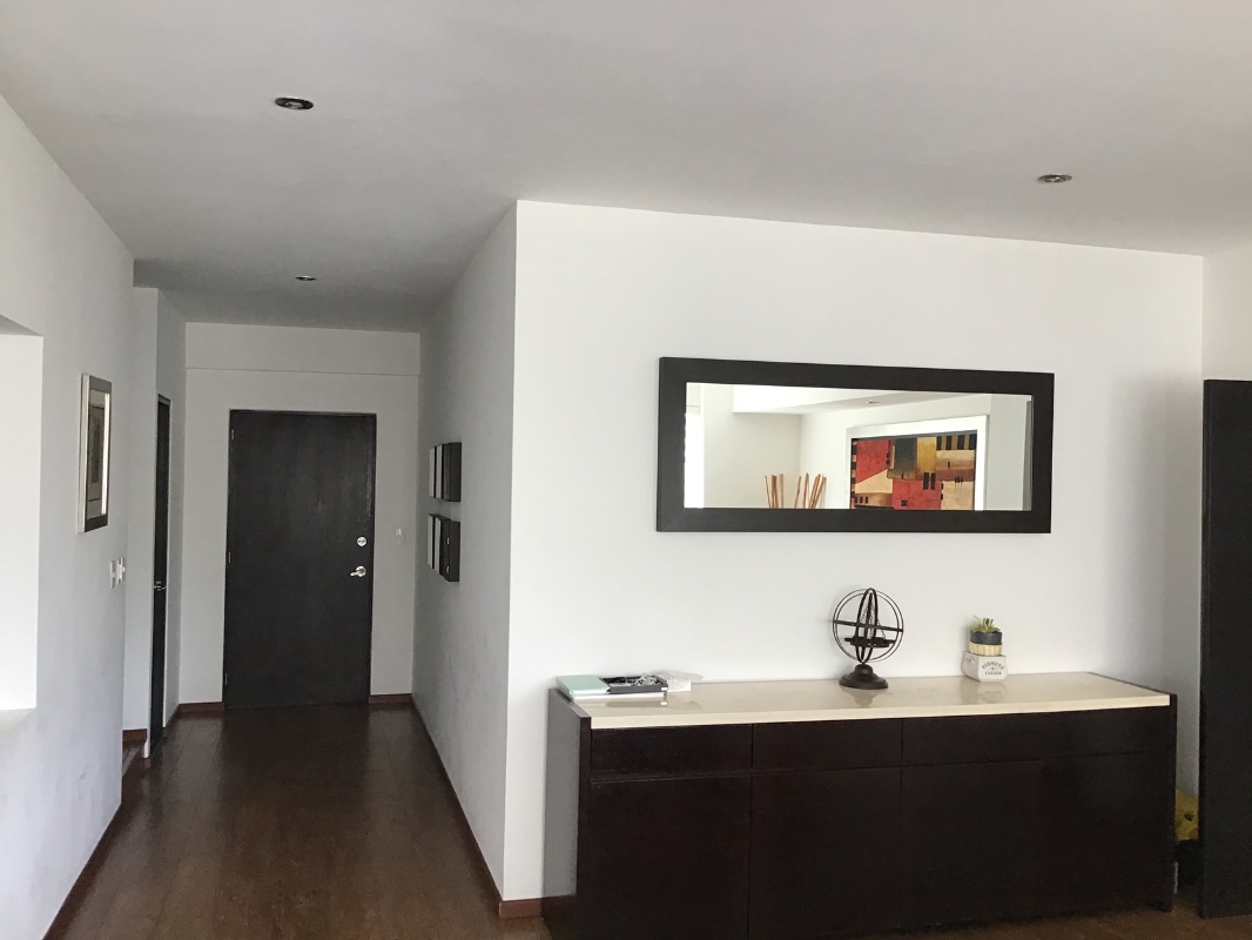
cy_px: 470
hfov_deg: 58.3
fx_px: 1121
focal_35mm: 31
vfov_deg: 45.5
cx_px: 626
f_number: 2.4
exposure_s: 1/30
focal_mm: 3.3
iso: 32
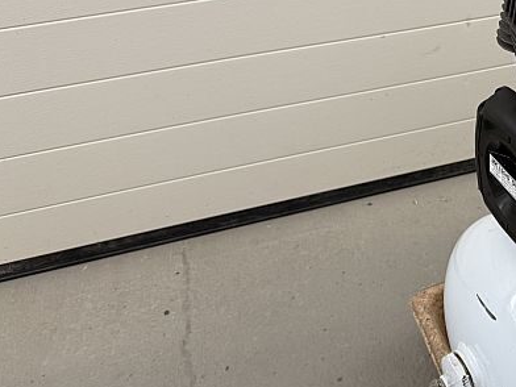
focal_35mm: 49
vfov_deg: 29.6
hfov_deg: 35.1
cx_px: 520
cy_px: 159
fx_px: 730
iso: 200
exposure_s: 1/50
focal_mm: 6.76
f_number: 1.78
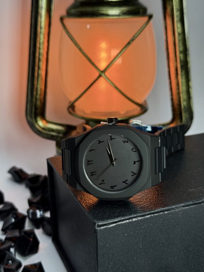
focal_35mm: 48
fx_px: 377
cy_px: 136
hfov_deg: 30.3
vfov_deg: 39.7
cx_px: 102
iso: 50
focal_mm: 6.76
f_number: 1.78
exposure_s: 1/201
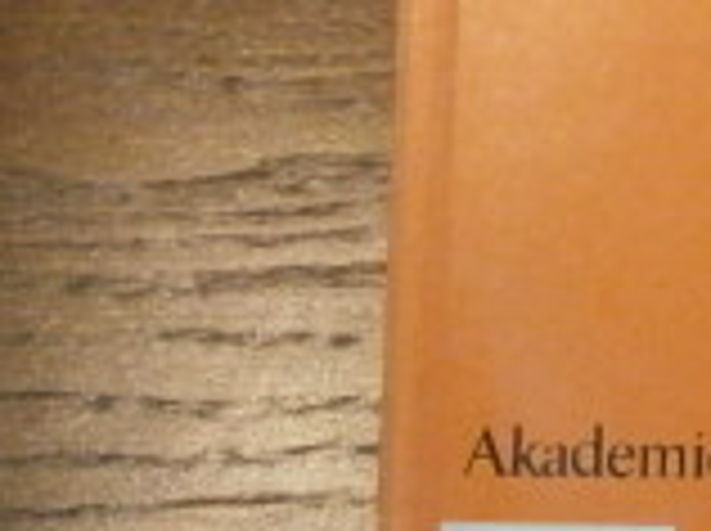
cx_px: 927
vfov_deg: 9.2
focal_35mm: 158
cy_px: -216
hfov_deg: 12.2
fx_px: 3240
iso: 800
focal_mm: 6.9
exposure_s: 1/80
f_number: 3.4
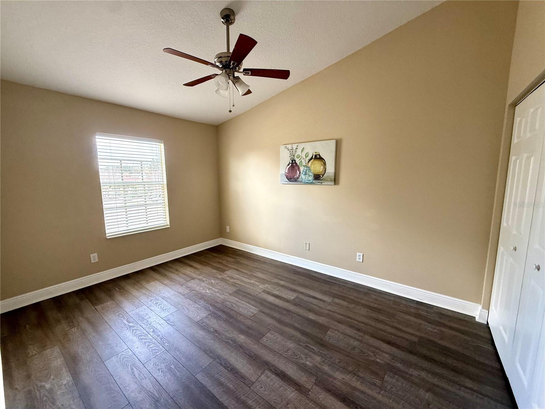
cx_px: 272
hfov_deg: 102.1
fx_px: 220
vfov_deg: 85.7
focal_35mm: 14
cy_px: 204
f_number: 2.2
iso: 200
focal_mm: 2.22
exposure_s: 1/99
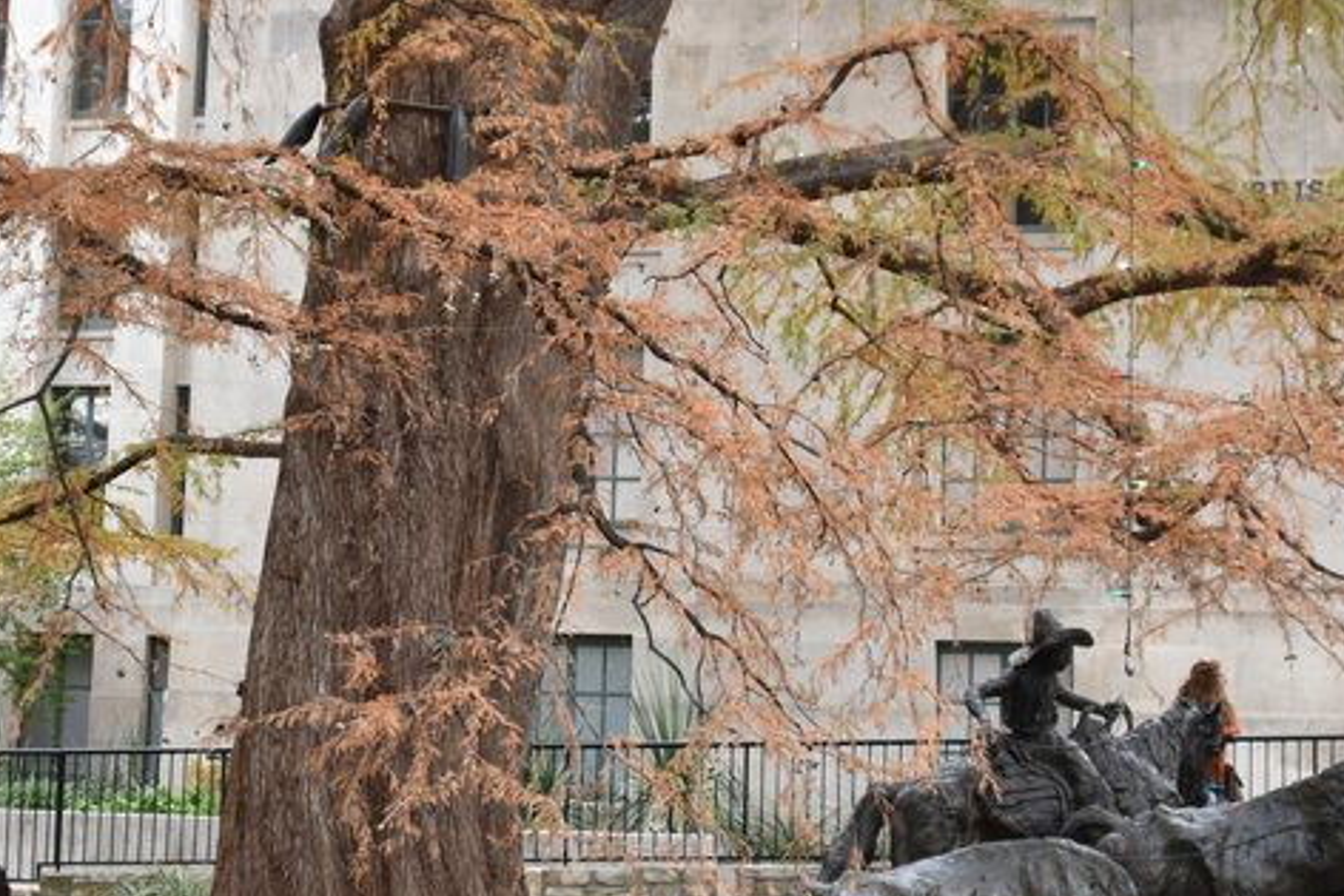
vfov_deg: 17.9
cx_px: 575
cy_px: 370
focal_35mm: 76
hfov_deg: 26.6
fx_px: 2838
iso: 100
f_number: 4.5
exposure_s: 1/80
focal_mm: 28
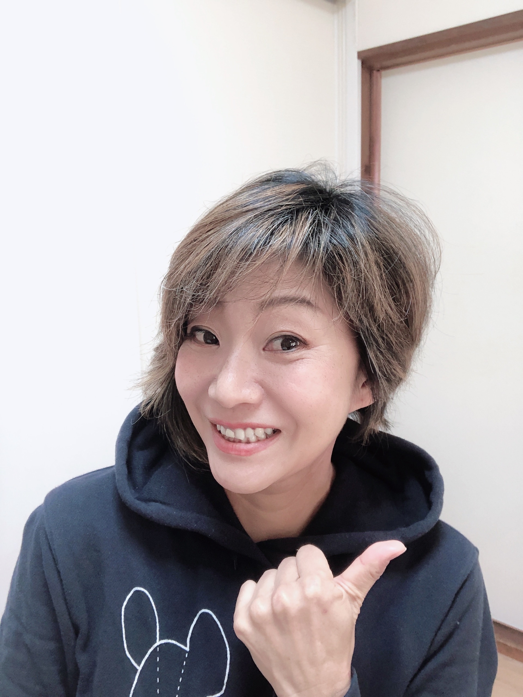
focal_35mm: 32
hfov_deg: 44.2
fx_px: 645
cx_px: 262
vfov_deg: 56.8
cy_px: 348
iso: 100
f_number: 2.2
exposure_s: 1/33
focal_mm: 2.87
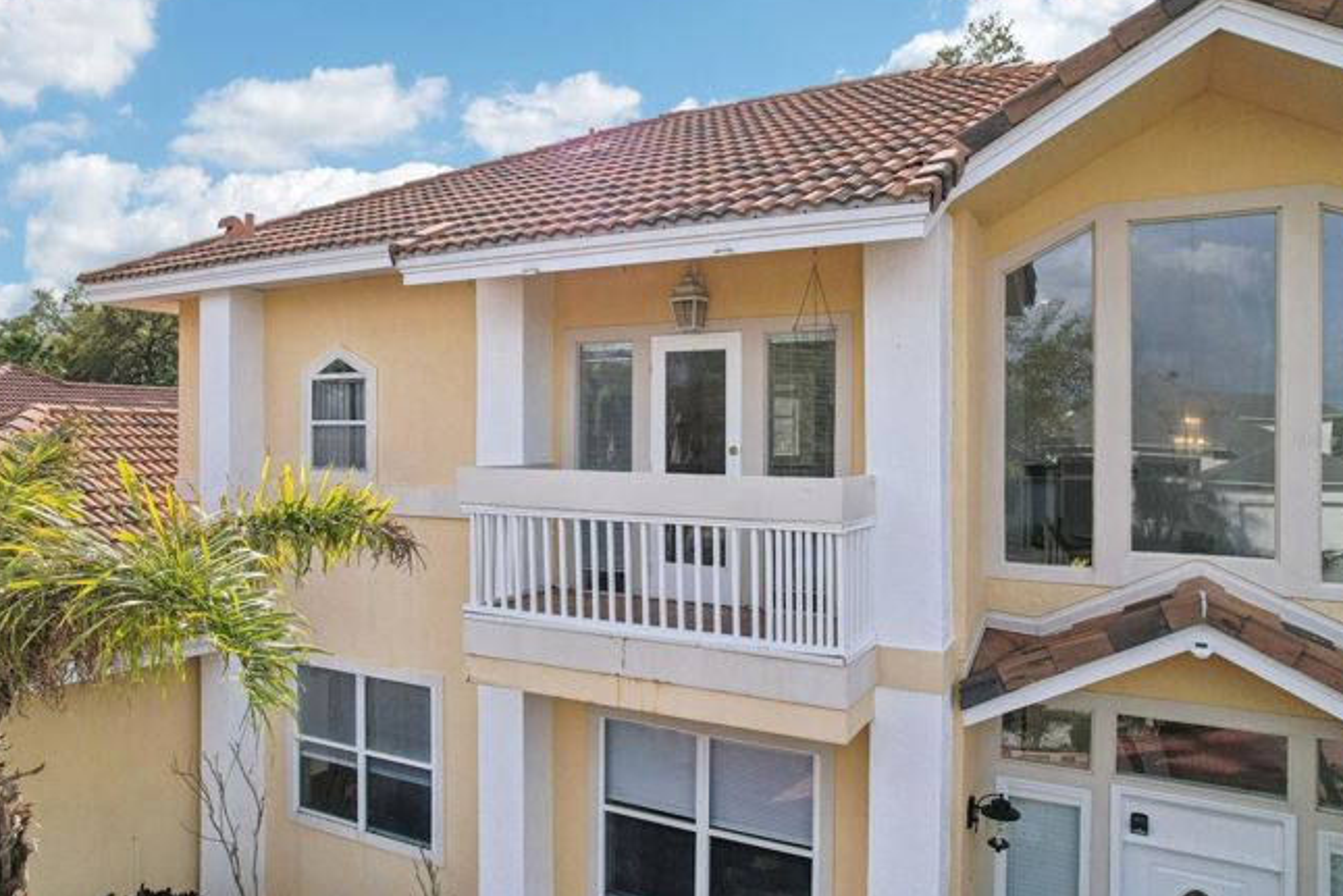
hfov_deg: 73.7
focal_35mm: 24
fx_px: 895
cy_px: 440
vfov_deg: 53.2
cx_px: 643
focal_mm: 8.4
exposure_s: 1/2500
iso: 100
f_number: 2.8
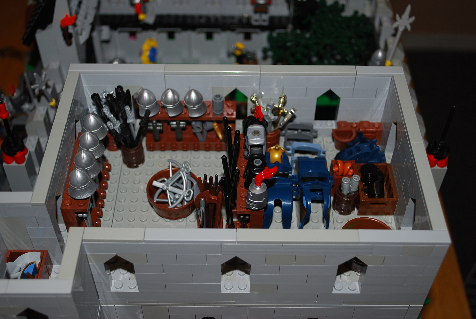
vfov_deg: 28.2
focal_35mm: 48
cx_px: 238
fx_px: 635
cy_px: 160
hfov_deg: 41.1
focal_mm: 32
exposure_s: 1/60
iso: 200
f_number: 5
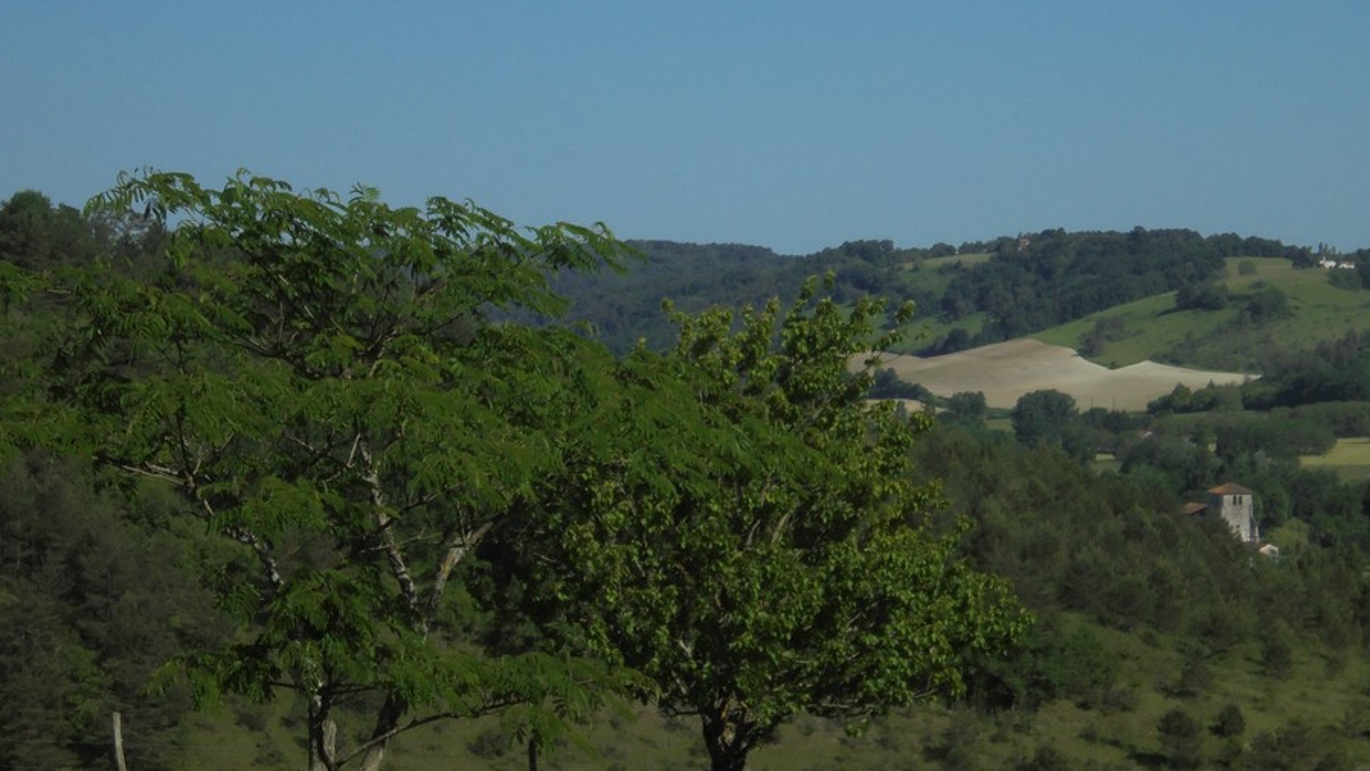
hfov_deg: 16.1
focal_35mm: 133
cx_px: 717
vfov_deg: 9.1
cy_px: 263
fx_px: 4831
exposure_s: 1/1000
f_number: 5.1
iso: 100
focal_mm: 19.2
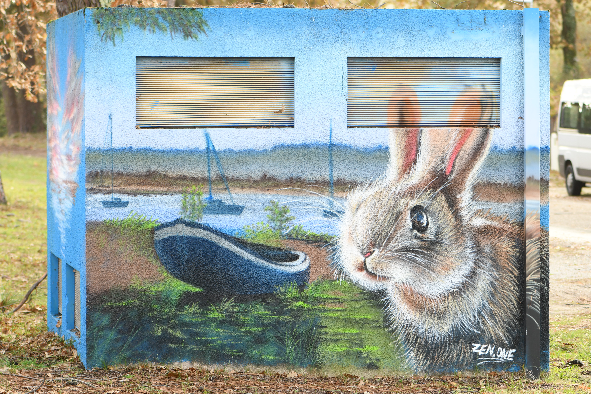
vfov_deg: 8.7
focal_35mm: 157
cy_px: 197
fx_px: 2577
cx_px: 296
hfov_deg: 13.1
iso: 400
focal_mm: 105
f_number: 5.6
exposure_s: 1/250
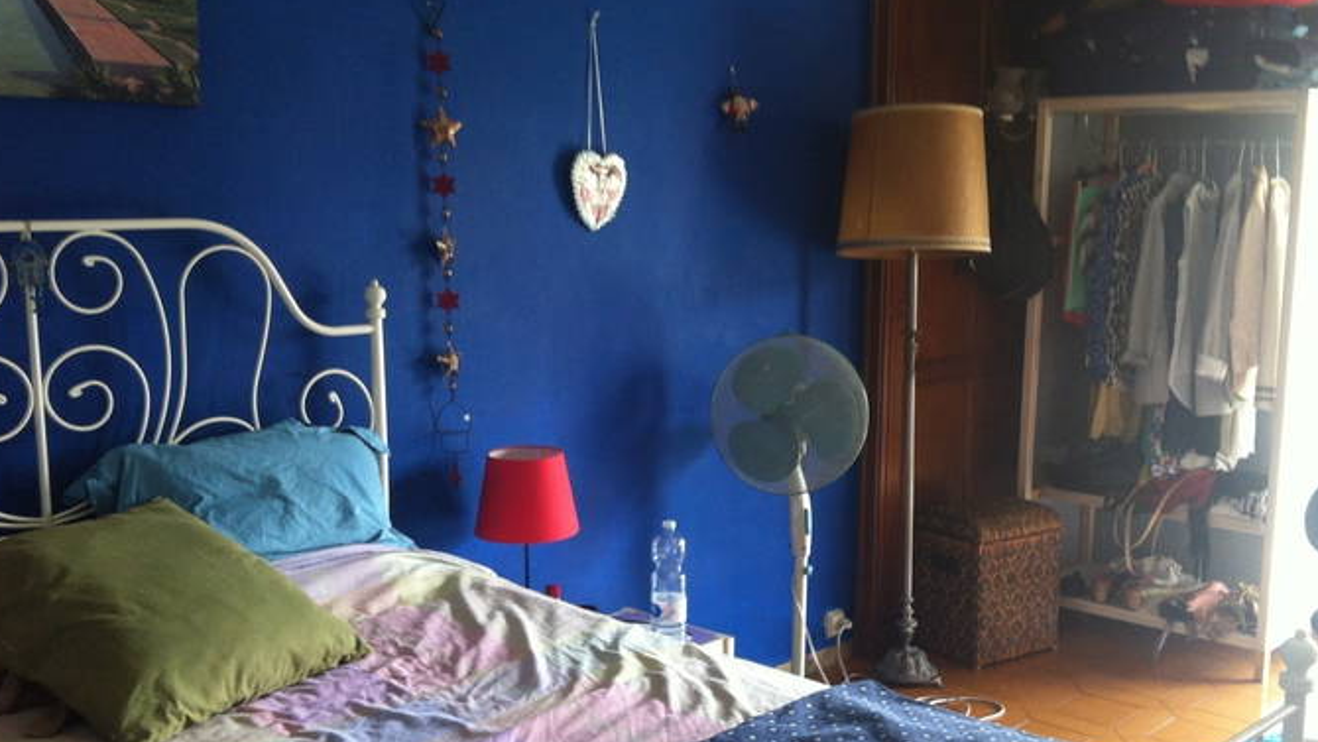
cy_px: 434
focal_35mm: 45
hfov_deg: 45.4
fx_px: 1573
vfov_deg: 26.5
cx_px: 748
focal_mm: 3.85
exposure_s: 1/15
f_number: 2.8
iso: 125
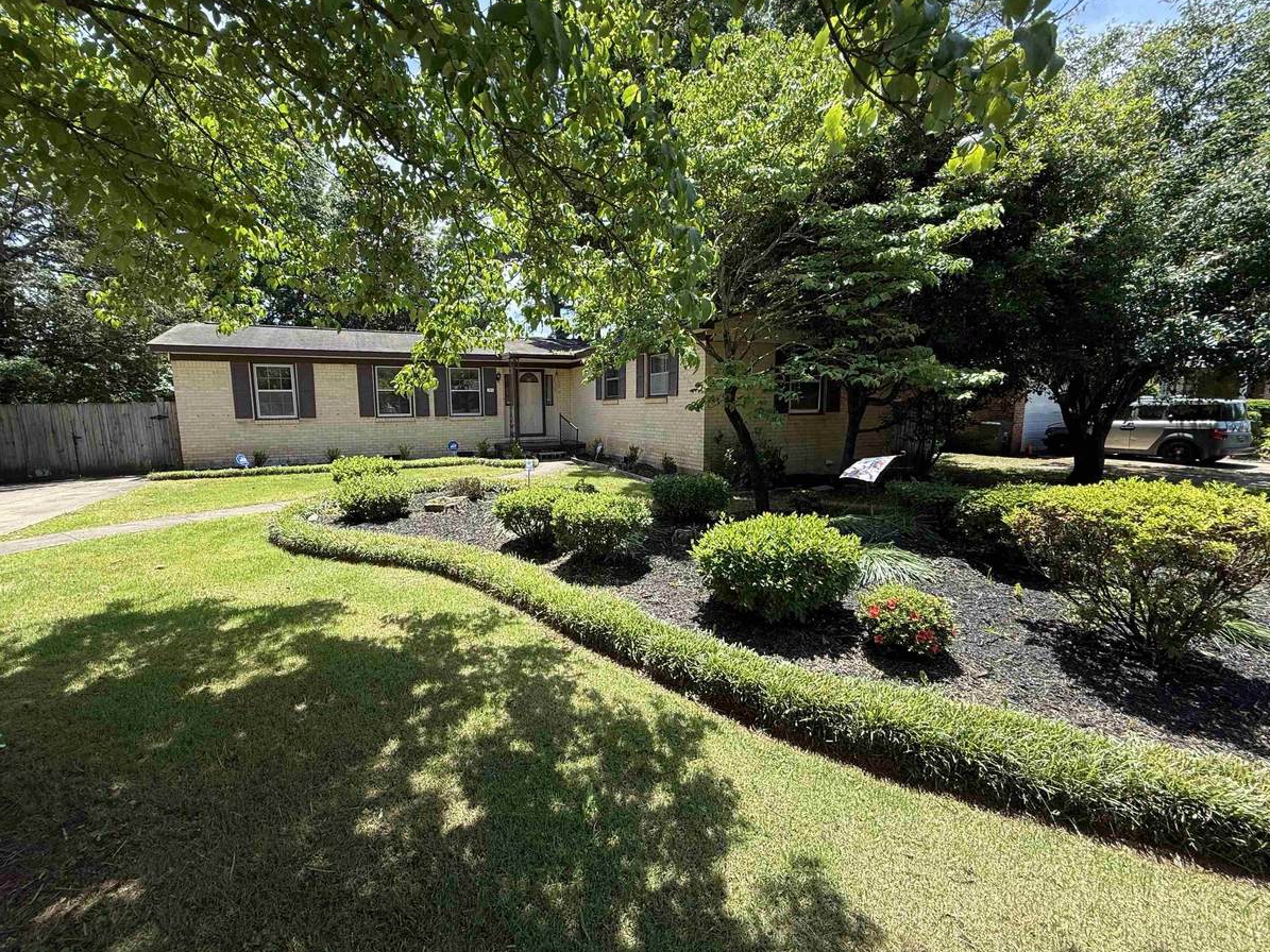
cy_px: 482
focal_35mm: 15
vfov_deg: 81.7
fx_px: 550
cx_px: 594
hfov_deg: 98.0
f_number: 2.2
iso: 50
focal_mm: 2.22
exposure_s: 1/451
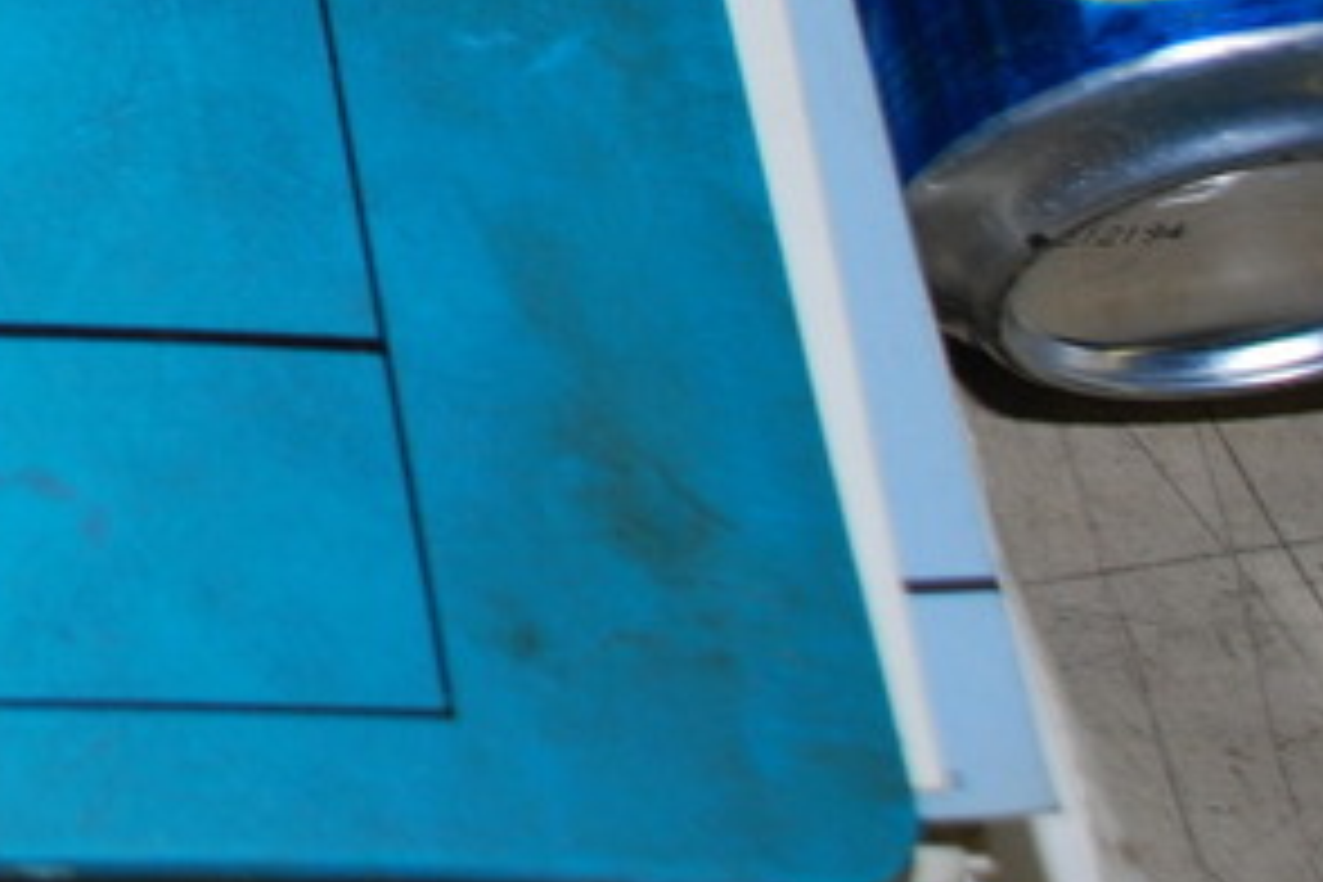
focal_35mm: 136
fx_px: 4998
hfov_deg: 13.9
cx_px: -788
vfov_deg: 9.9
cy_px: -322
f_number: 5
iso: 200
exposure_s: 1/60
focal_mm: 26
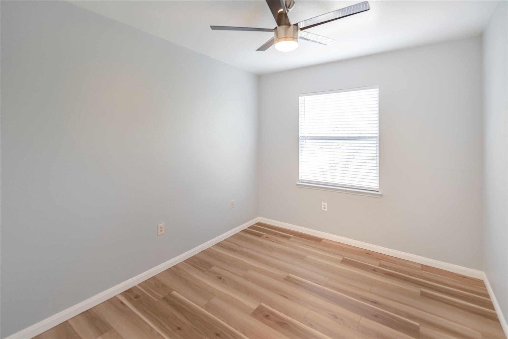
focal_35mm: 16
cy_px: 170
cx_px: 254
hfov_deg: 96.7
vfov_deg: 73.7
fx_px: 226
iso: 500
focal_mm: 16
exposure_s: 1/50
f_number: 3.5
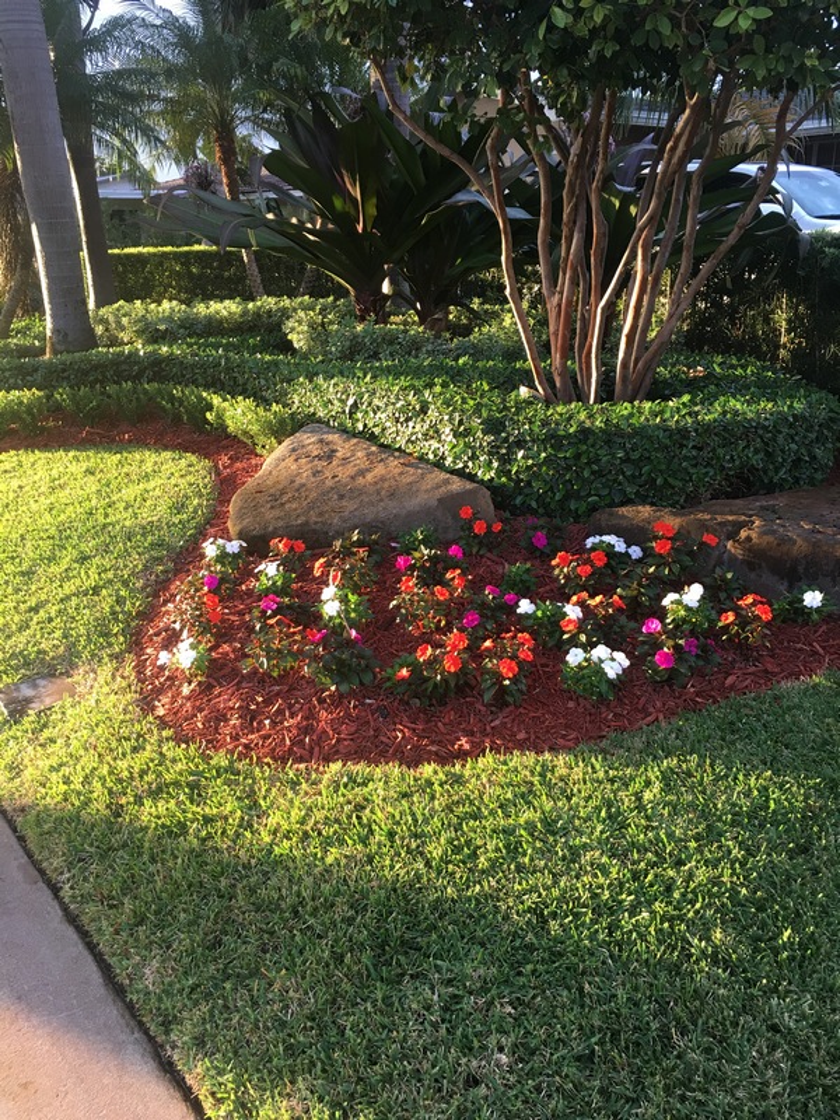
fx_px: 938
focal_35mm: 29
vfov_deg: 61.7
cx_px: 420
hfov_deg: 48.2
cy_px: 560
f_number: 2.2
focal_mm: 4.15
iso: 25
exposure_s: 1/40
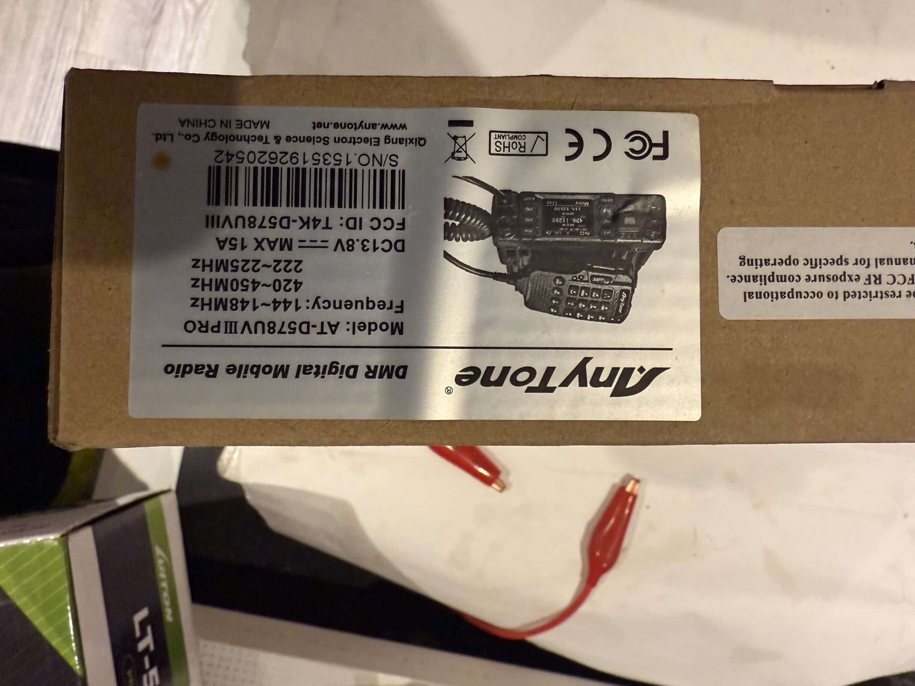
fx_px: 661
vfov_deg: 54.9
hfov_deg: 69.4
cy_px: 332
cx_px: 460
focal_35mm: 25
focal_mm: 2.22
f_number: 2.2
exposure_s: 1/60
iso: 400
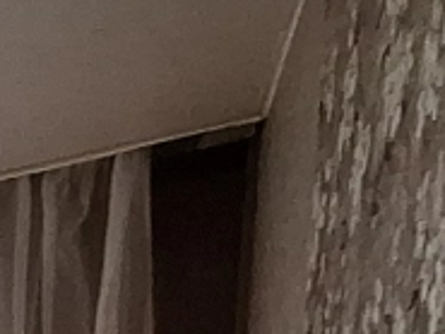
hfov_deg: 10.9
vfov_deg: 12.7
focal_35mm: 88
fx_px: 1132
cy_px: 816
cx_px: -957
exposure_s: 1/50
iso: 125
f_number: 2.2
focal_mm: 1.74
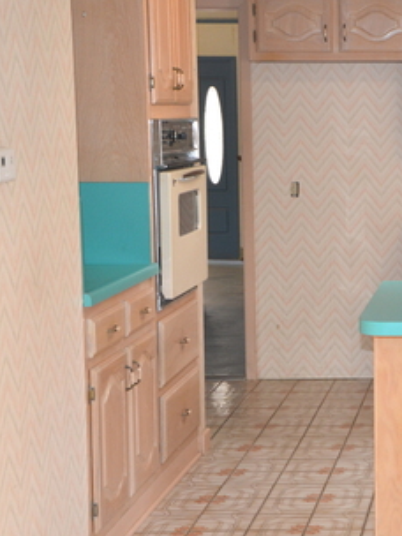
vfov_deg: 21.5
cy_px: 268
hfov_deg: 15.5
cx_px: 513
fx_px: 1409
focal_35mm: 91
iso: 800
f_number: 4.2
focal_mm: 30
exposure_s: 1/60
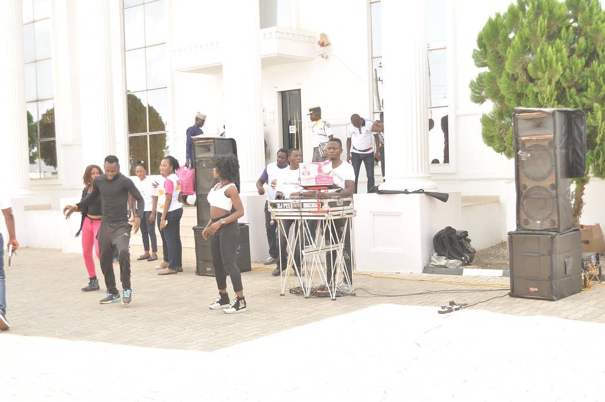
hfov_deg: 41.2
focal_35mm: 48
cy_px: 201
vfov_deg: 28.0
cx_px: 302
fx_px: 806
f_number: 5.6
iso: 200
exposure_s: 1/125
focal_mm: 32
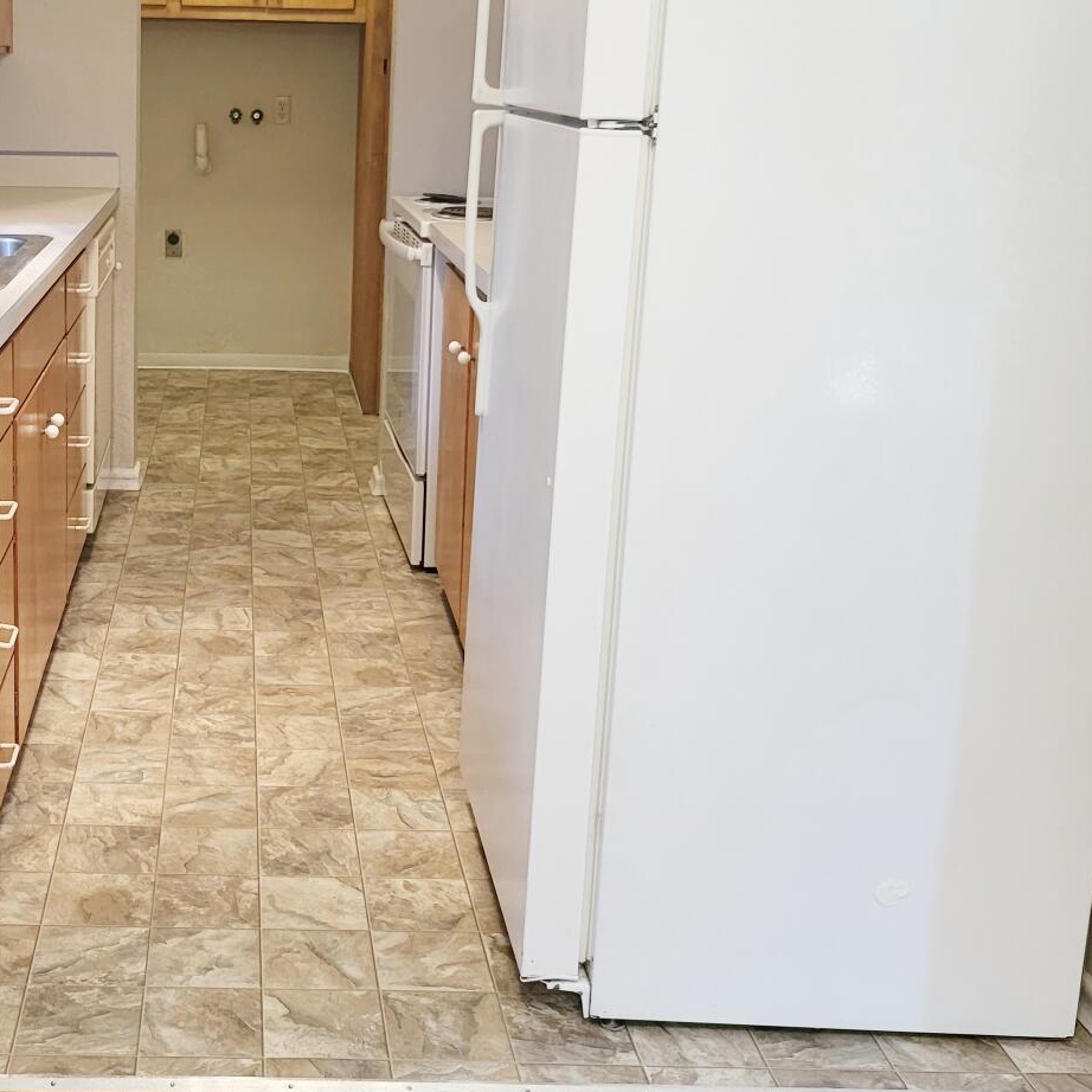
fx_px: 1642
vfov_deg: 36.4
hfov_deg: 35.9
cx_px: 259
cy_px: 351
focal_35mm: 46
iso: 250
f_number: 1.8
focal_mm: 5
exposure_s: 1/120
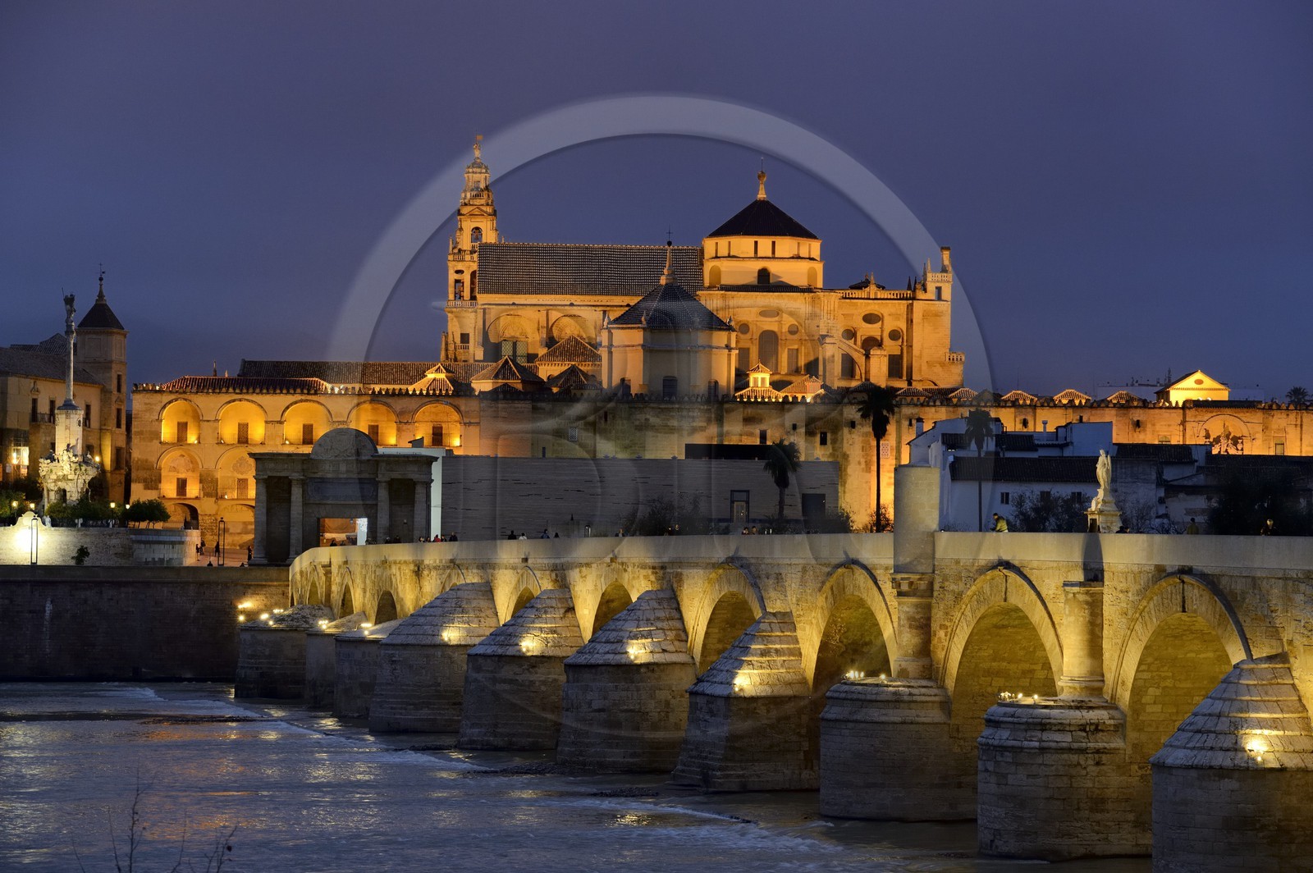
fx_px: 3717
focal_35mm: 102
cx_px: 656
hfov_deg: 20.0
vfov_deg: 13.4
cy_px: 436
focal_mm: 102
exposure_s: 1/10
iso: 1600
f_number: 5.6
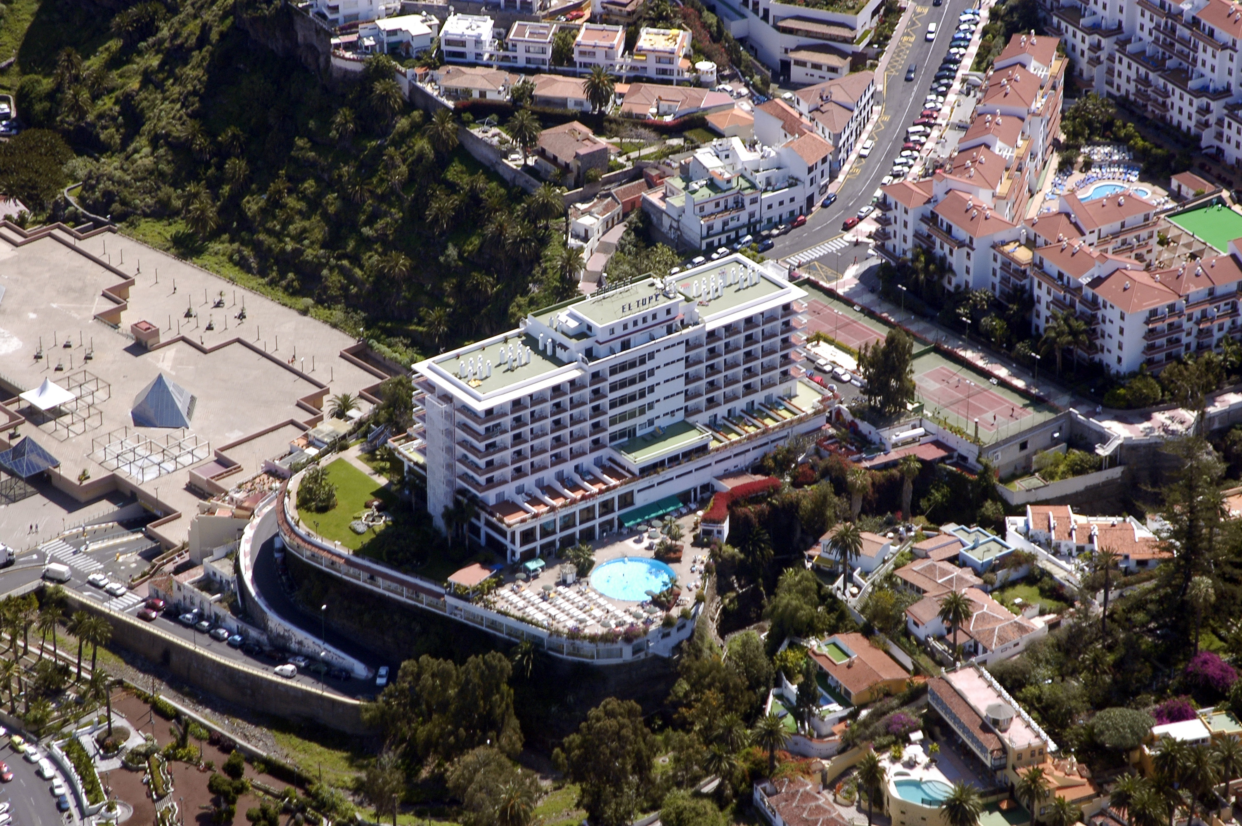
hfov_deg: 14.4
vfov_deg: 9.6
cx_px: 621
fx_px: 4912
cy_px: 413
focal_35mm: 142
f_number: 5.6
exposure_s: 1/640
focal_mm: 95
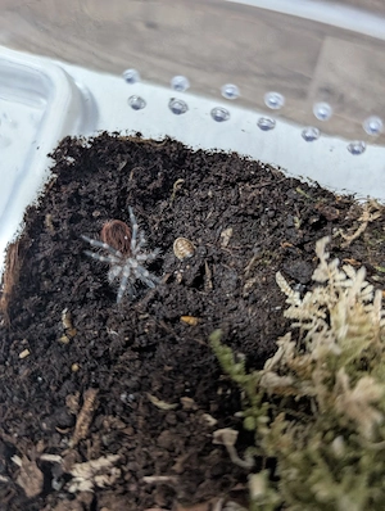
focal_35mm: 24
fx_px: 355
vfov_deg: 71.5
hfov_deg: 57.0
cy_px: 256
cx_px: 192
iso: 373
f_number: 1.68
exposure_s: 1/40
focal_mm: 6.9
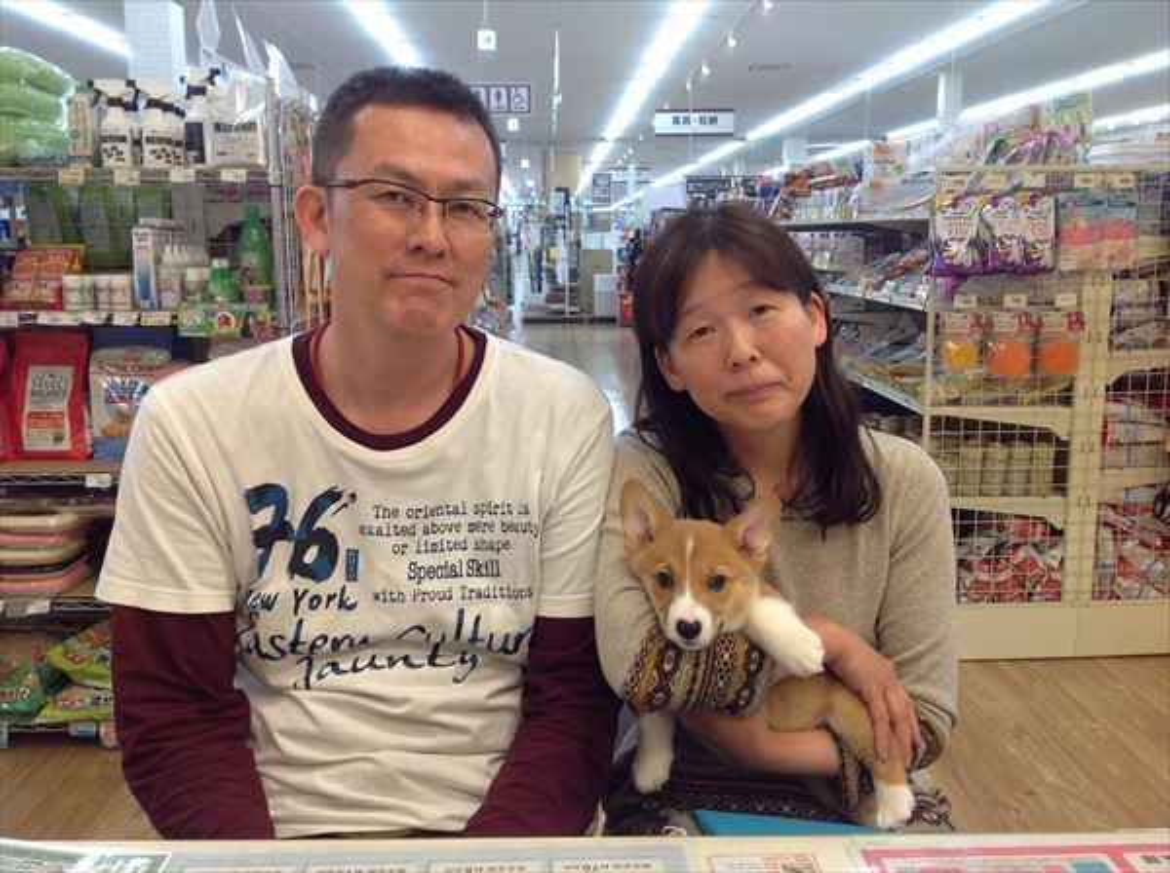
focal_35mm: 35
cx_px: 585
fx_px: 1181
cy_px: 436
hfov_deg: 52.7
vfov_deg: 40.6
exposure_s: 1/40
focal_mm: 4.28
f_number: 2.4
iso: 64
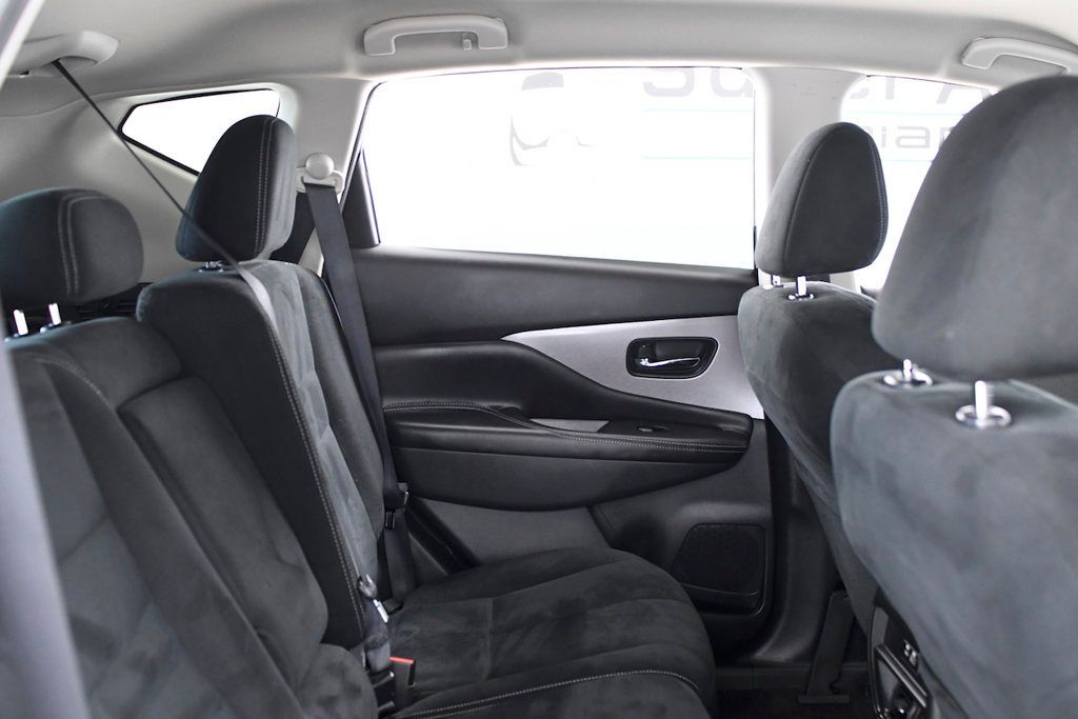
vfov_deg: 36.9
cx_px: 539
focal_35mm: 36
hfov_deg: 53.1
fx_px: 1078
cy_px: 360
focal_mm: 24
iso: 2500
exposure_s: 1/125
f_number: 3.5
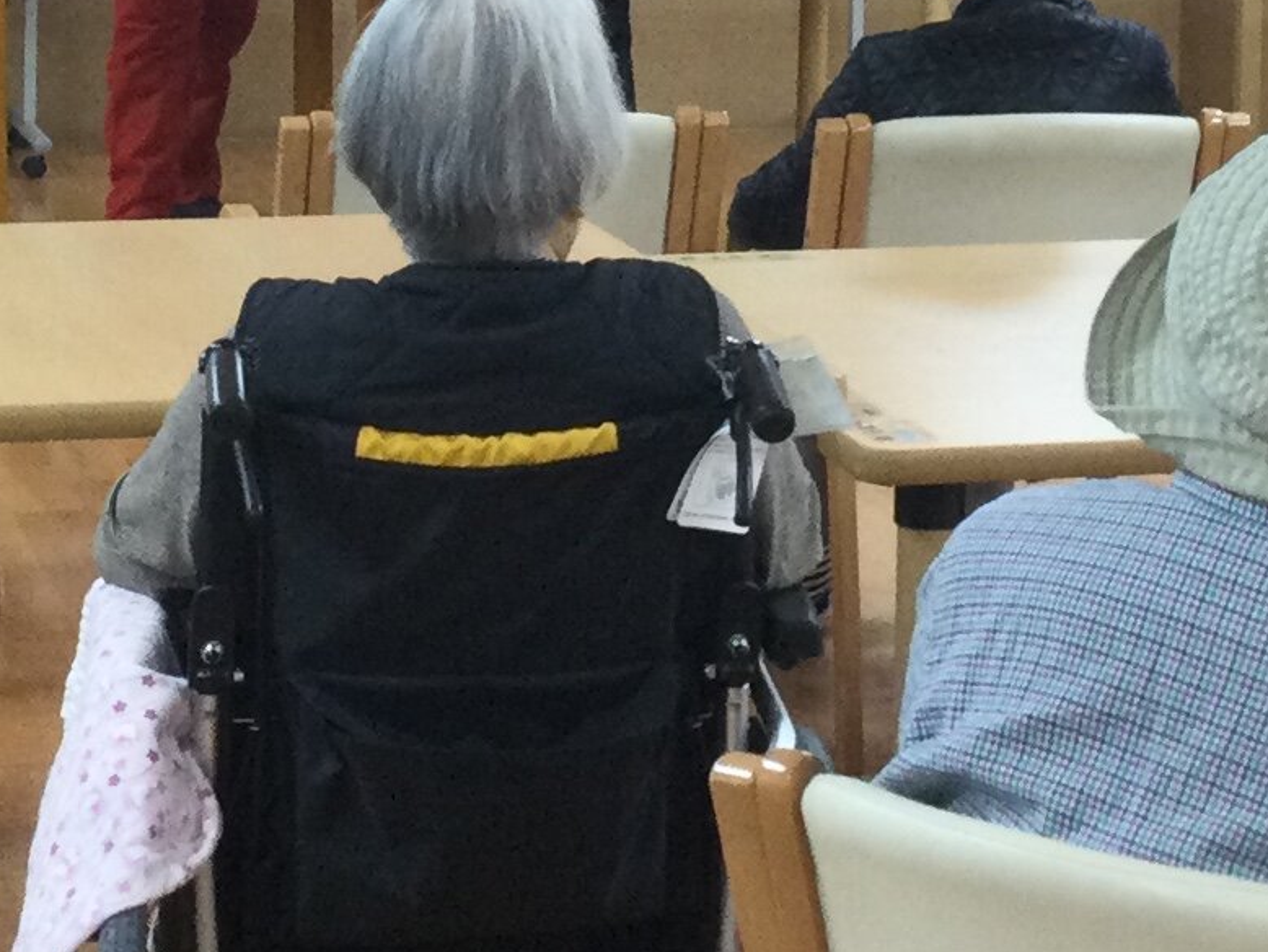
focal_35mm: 130
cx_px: 678
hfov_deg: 15.2
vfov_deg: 11.2
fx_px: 4763
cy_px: -243
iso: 64
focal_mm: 3.3
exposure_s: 1/30
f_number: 2.4
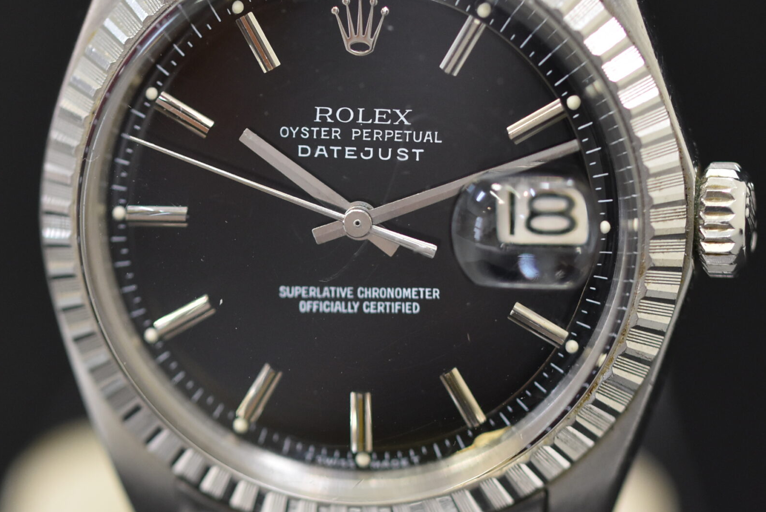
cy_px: 198
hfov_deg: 9.4
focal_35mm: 219
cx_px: 345
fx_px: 4664
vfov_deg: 6.3
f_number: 4
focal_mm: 90
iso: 1000
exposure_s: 1/125
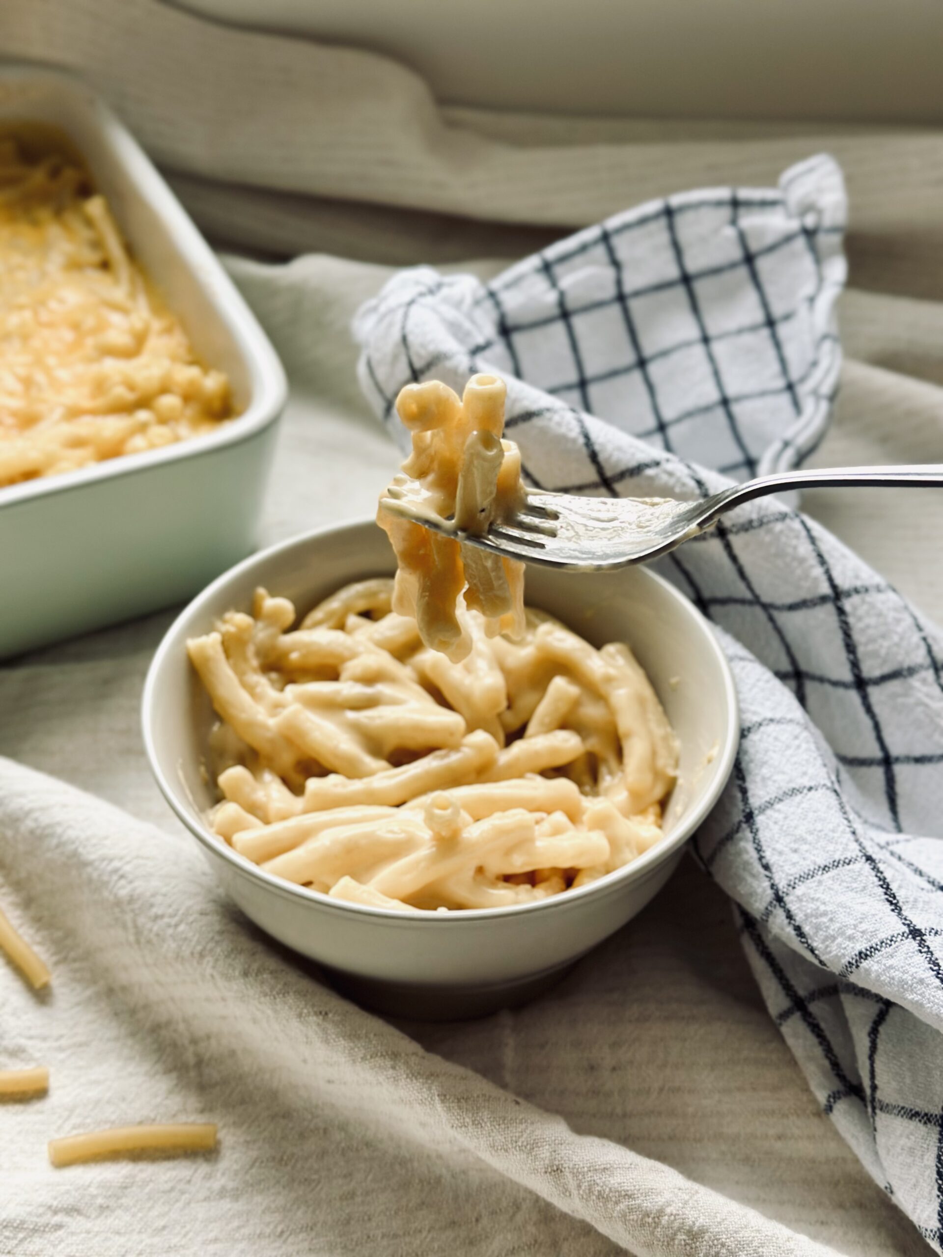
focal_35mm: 48
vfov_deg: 39.7
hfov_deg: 30.3
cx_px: 472
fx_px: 1743
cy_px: 628
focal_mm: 6.86
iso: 125
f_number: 1.78
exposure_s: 1/125
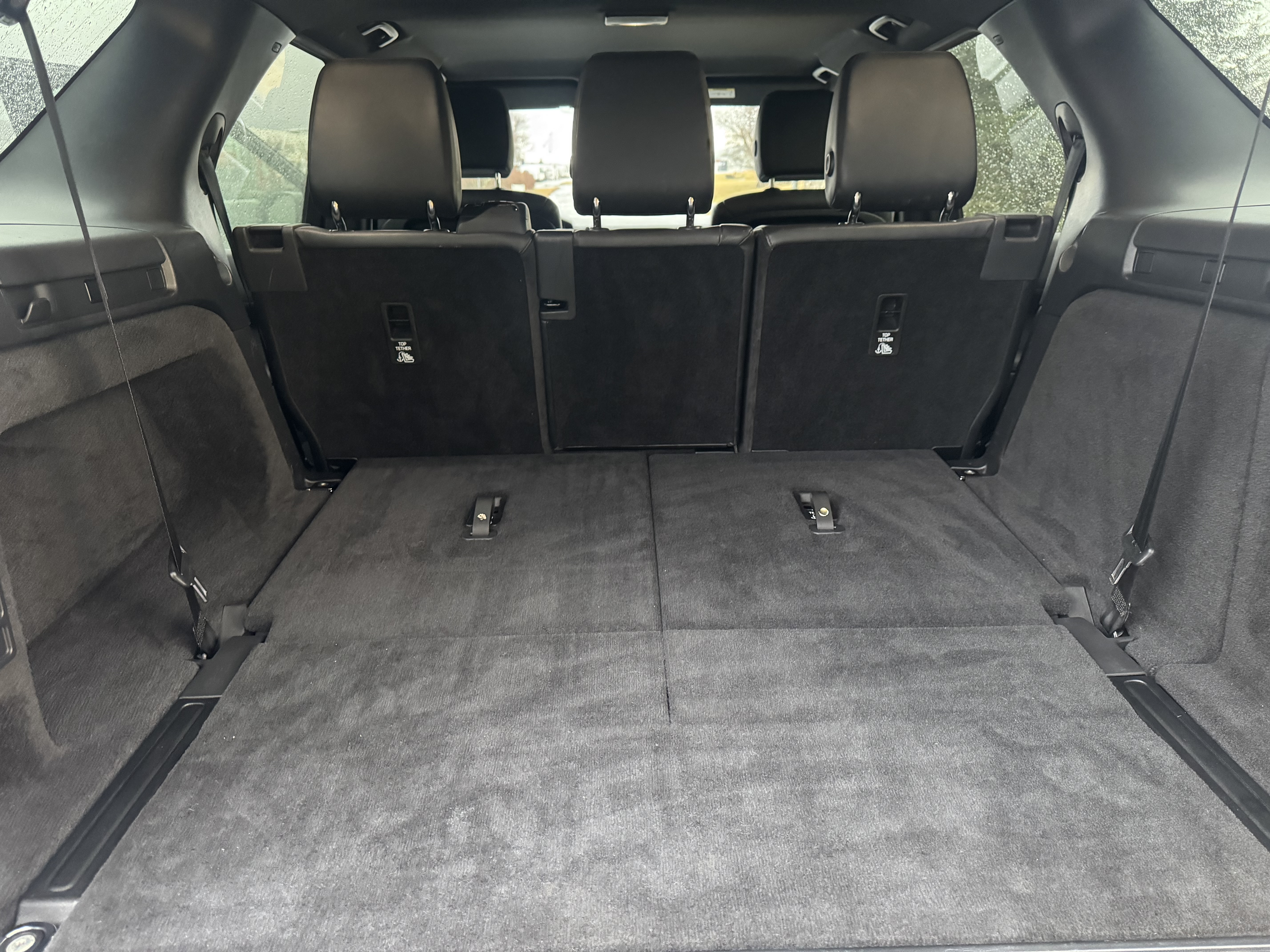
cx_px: 635
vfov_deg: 56.8
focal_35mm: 24
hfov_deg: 71.6
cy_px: 476
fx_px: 881
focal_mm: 6.76
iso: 1000
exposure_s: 1/36
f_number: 1.78
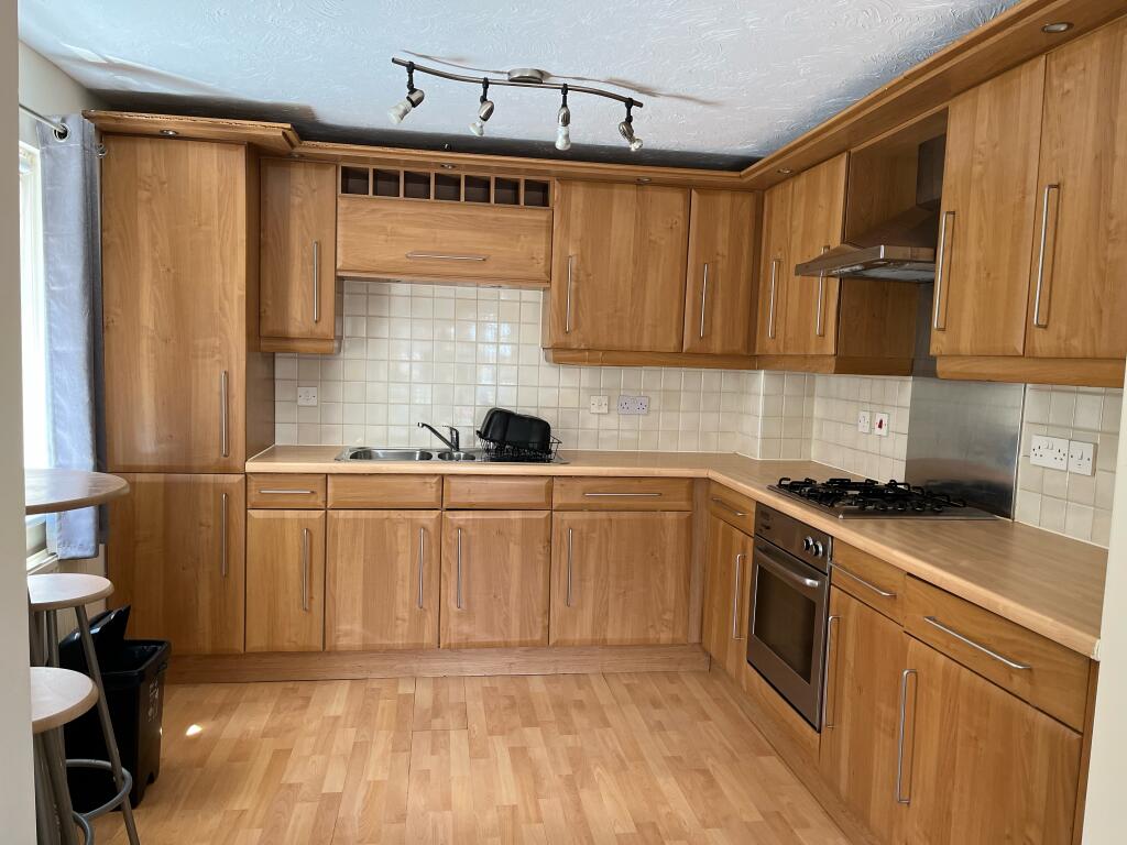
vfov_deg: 53.1
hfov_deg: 67.3
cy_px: 422
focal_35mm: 26
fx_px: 846
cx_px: 564
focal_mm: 5.1
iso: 125
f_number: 1.6
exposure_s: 1/121
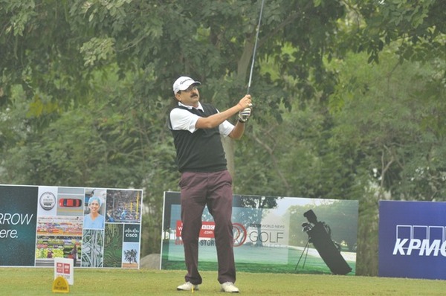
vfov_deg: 6.3
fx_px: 2690
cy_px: 148
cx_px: 223
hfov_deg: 9.5
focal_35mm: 218
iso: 400
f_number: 4
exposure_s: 1/640
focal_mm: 145
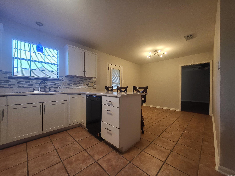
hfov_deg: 106.2
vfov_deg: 89.9
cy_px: 88
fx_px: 88
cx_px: 118
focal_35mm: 13
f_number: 2.2
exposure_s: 1/60
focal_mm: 1.74
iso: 125
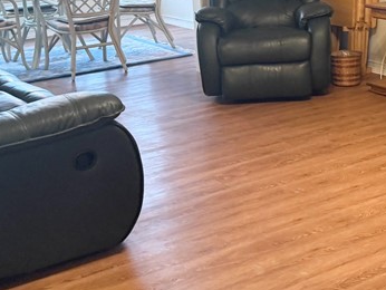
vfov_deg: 20.0
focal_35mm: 71
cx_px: 312
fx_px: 792
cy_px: -8
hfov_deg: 26.8
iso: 250
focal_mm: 6.76
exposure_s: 1/60
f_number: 1.78
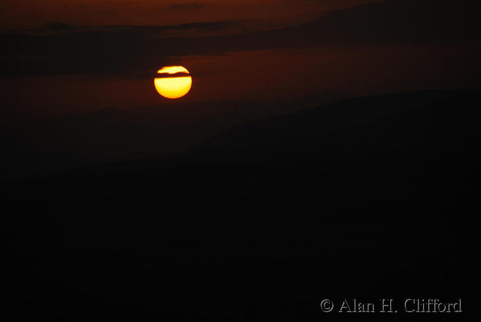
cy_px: 161
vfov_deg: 4.6
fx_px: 4012
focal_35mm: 300
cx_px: 240
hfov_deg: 6.9
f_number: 5.6
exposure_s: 1/1000
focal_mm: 200
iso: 100
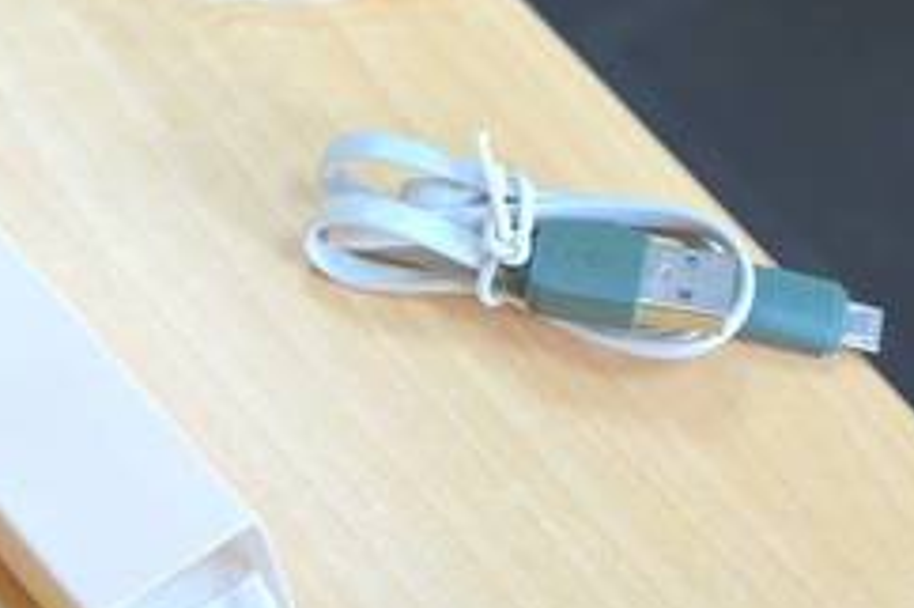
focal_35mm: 87
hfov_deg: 23.3
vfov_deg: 15.7
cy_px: 166
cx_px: 298
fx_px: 2203
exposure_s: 1/60
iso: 800
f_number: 4
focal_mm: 35
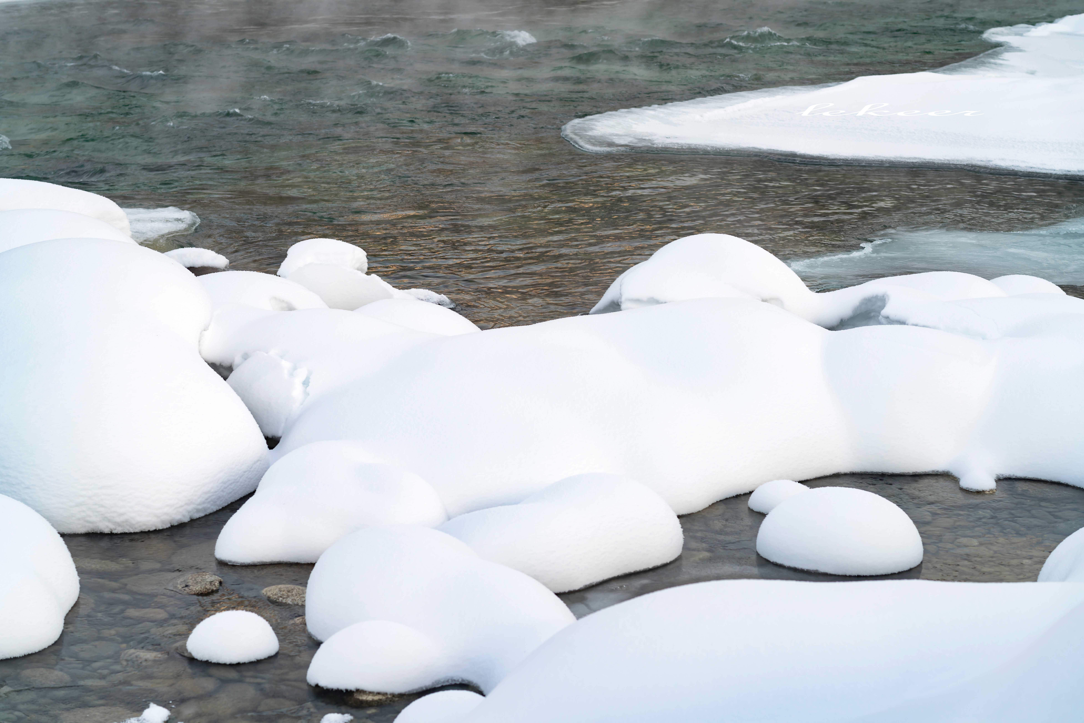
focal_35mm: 85
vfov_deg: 16.1
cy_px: 362
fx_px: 2560
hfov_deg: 23.9
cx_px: 542
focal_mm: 85
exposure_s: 1/50
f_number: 4.5
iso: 100
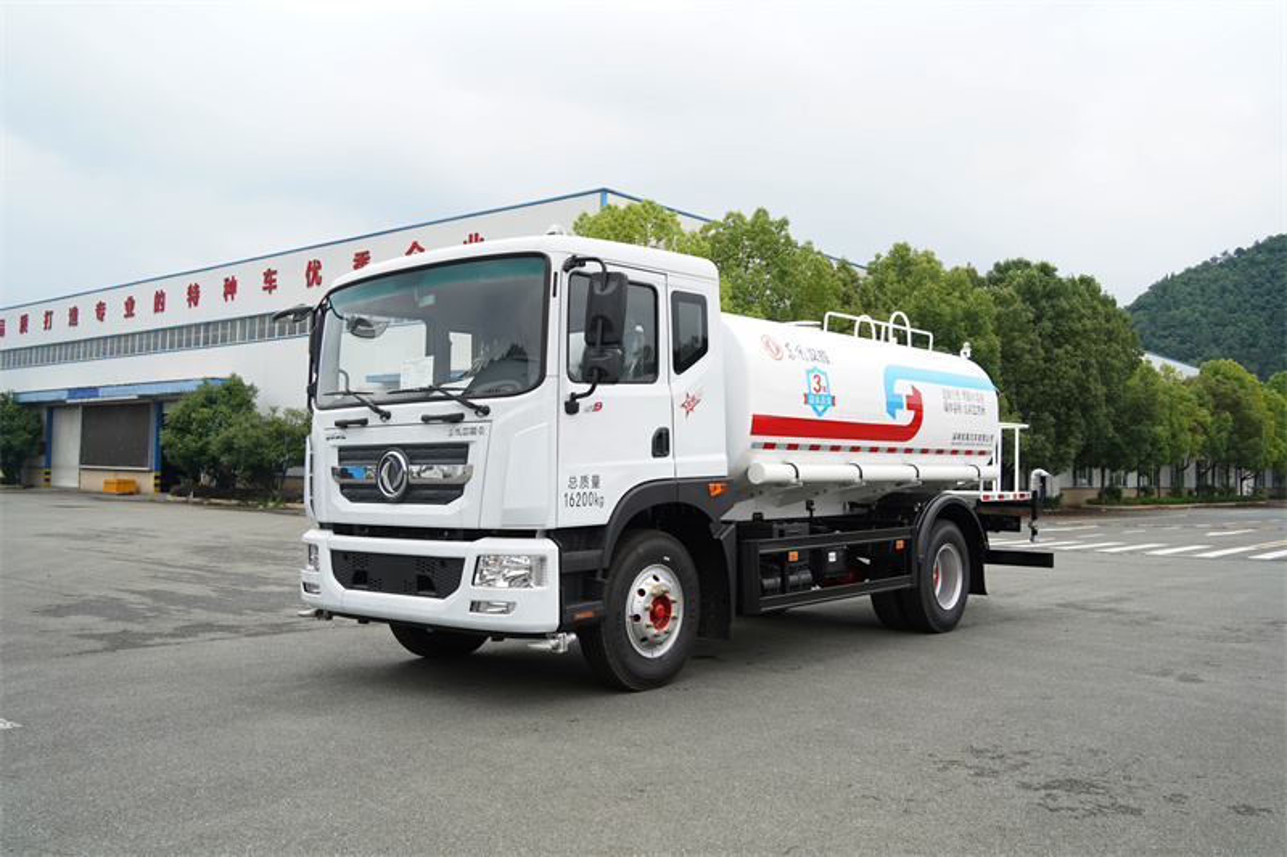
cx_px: 644
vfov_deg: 42.3
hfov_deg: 60.3
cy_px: 428
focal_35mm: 31
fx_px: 1108
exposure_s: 1/320
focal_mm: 31
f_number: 4.5
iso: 160
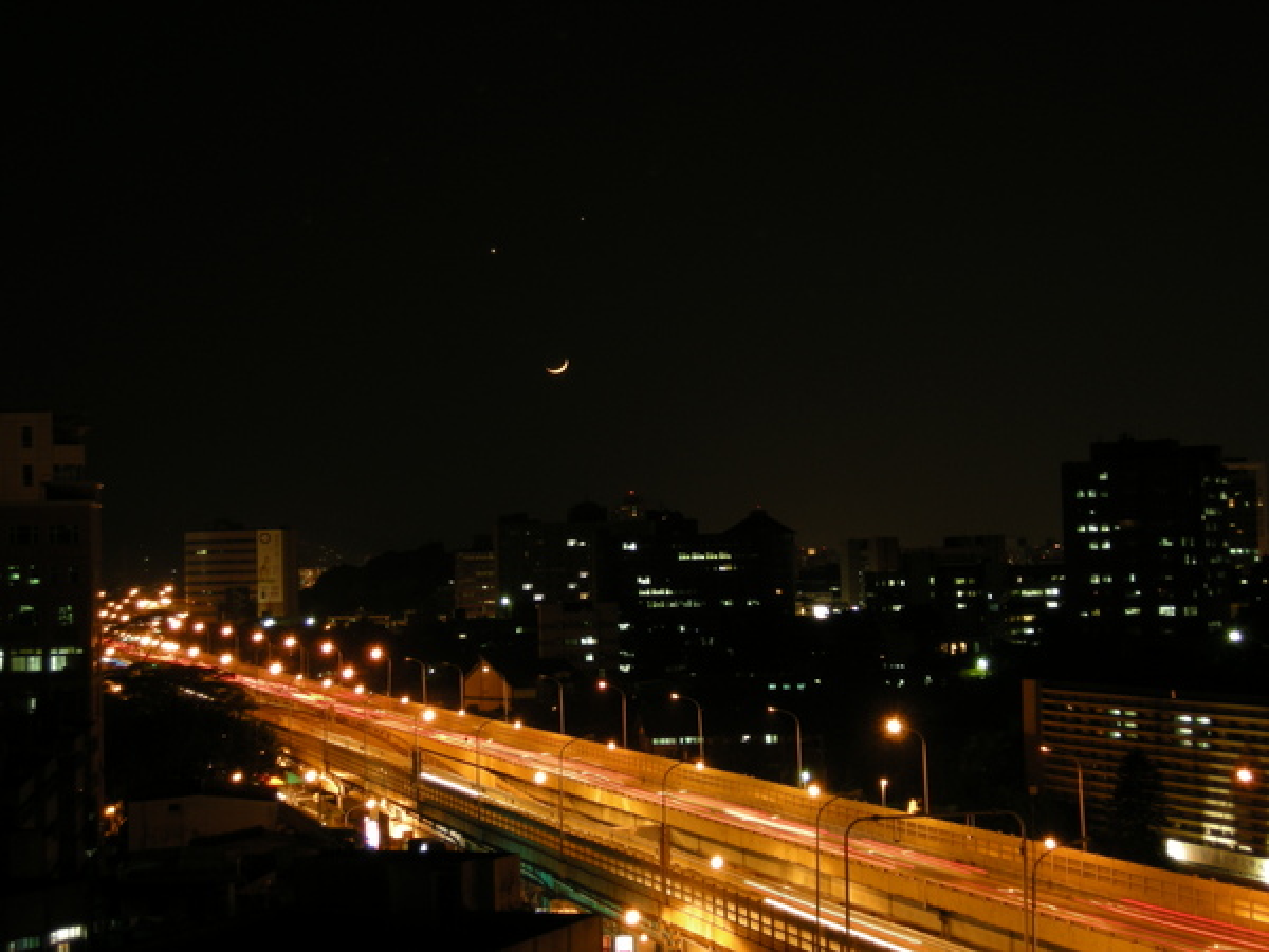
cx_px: 634
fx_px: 2749
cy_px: 476
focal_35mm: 75
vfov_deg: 19.6
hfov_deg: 26.0
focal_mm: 15.7
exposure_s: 2
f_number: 3.9
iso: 64
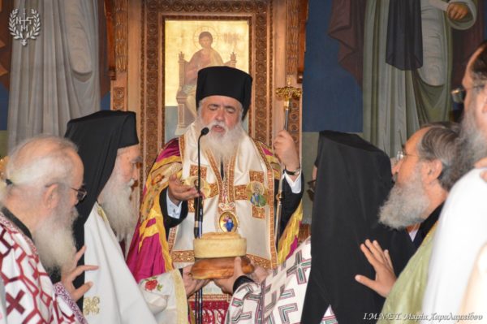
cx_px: 244
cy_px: 162
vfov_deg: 17.5
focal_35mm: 78
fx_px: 1054
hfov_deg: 26.0
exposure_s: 1/60
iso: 2800
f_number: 4.8
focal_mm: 52
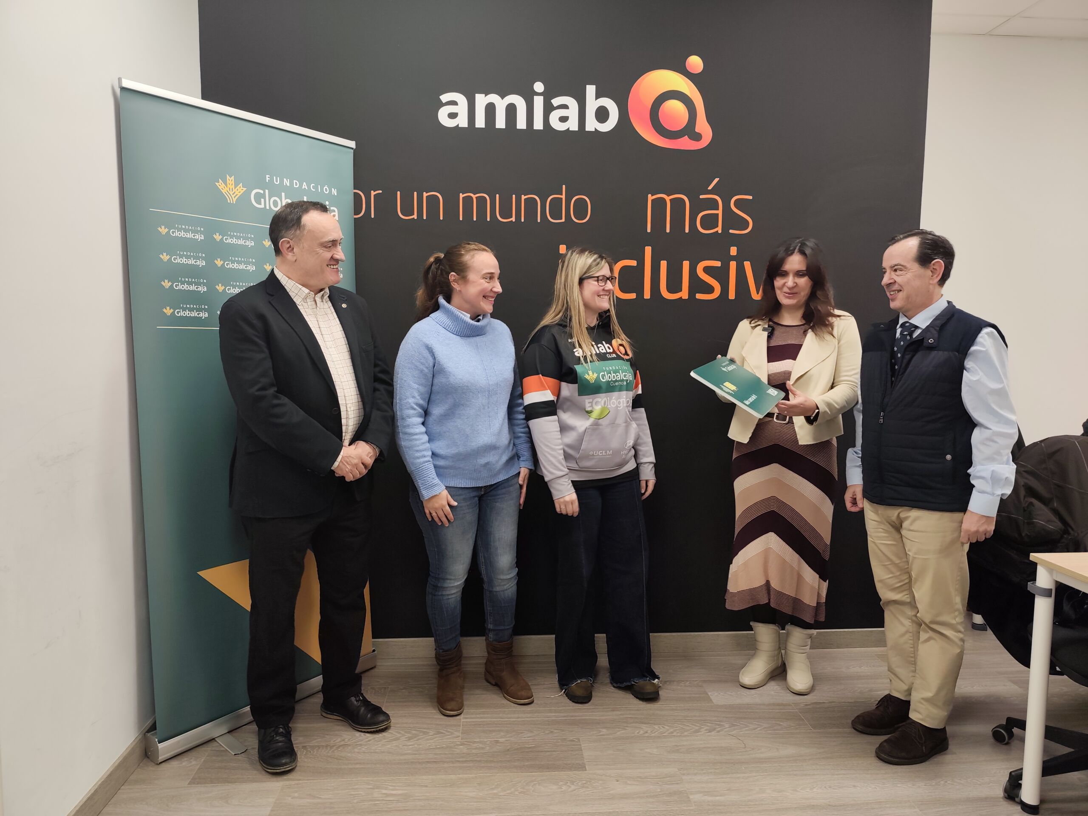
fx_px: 723
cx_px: 544
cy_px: 408
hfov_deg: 73.9
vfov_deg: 58.9
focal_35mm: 23
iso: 200
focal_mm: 6.19
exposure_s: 1/50
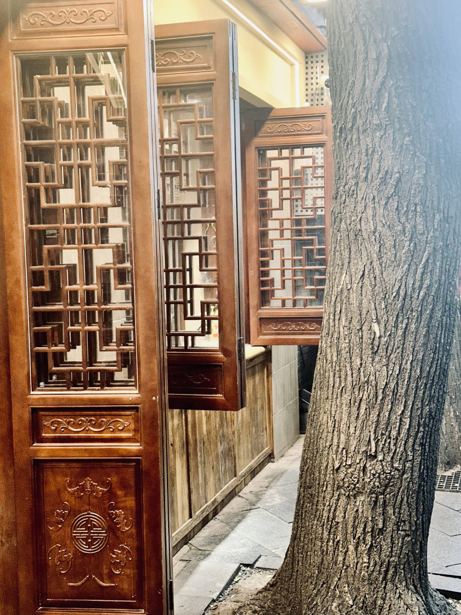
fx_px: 852
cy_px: 308
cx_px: 230
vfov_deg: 39.7
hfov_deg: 30.3
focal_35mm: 48
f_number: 1.8
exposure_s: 1/100
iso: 80
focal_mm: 6.9
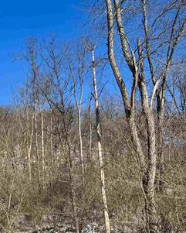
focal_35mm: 54
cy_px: 167
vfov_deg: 34.2
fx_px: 371
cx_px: -12
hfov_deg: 26.2
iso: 50
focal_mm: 5.1
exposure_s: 1/4854
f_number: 1.6
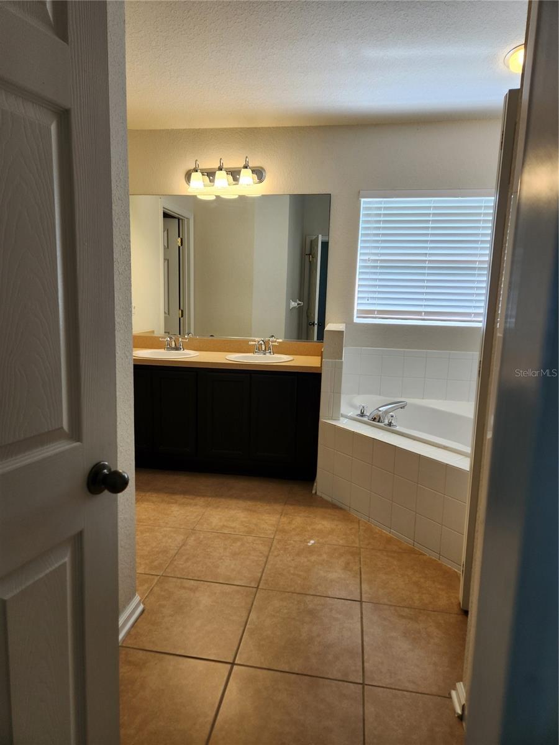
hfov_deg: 58.9
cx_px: 280
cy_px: 372
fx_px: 495
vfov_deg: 73.9
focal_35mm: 23
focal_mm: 5.4
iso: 80
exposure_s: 1/120
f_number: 1.8
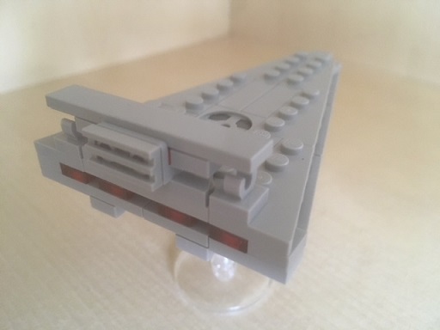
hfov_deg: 61.7
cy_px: 165
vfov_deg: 48.2
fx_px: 369
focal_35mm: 29
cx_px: 220
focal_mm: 4.15
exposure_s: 1/17
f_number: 2.2
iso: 200
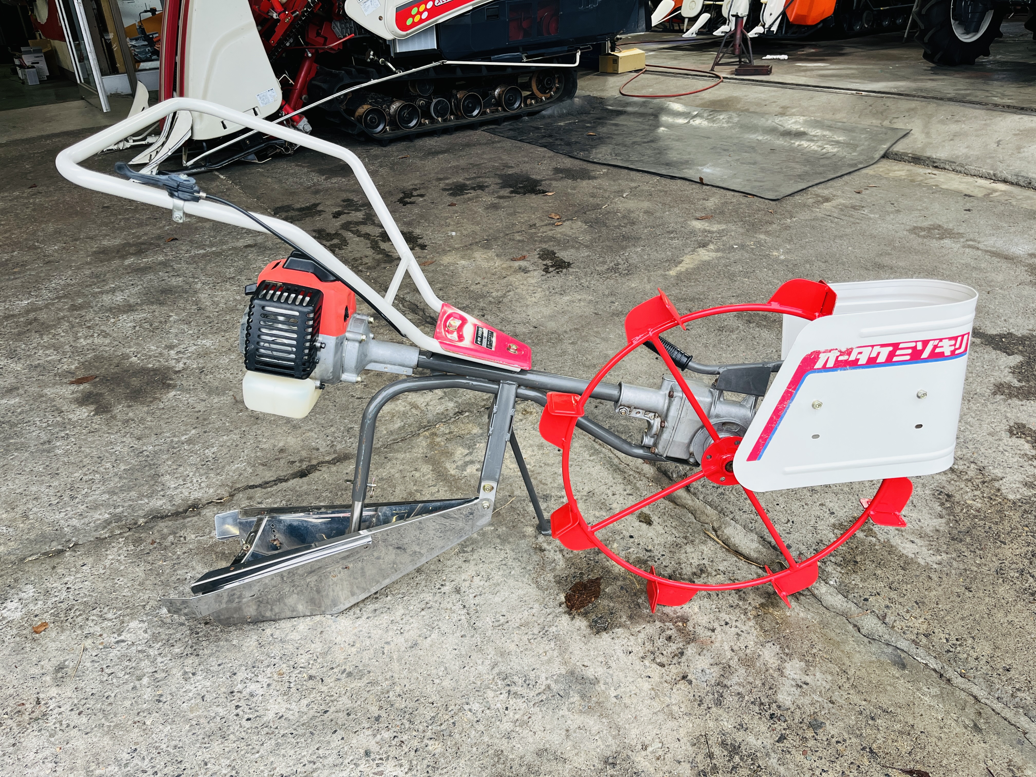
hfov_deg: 67.3
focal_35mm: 26
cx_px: 518
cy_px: 388
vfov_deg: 53.1
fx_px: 778
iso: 80
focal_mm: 5.1
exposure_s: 1/121
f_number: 1.6
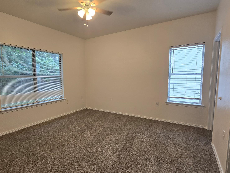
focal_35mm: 18
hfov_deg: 87.1
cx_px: 97
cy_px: 90
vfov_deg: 71.6
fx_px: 120
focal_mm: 2.2
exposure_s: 1/60
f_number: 2.2
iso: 100
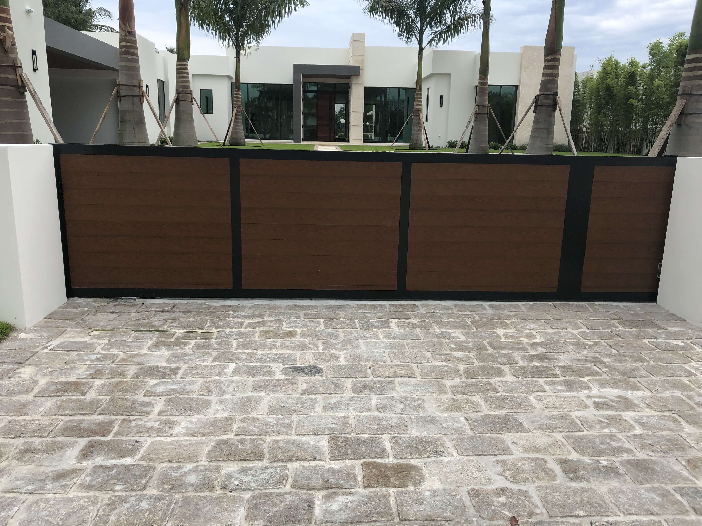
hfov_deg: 63.4
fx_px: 568
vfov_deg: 49.7
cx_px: 351
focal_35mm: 28
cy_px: 263
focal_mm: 4
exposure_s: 1/639
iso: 20
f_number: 1.8
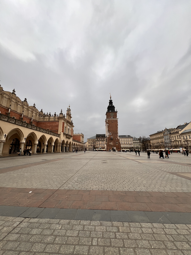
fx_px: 96
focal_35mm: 13
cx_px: 96
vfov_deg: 106.2
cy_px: 128
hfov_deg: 89.9
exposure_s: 1/144
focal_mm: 1.57
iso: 32
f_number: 1.8
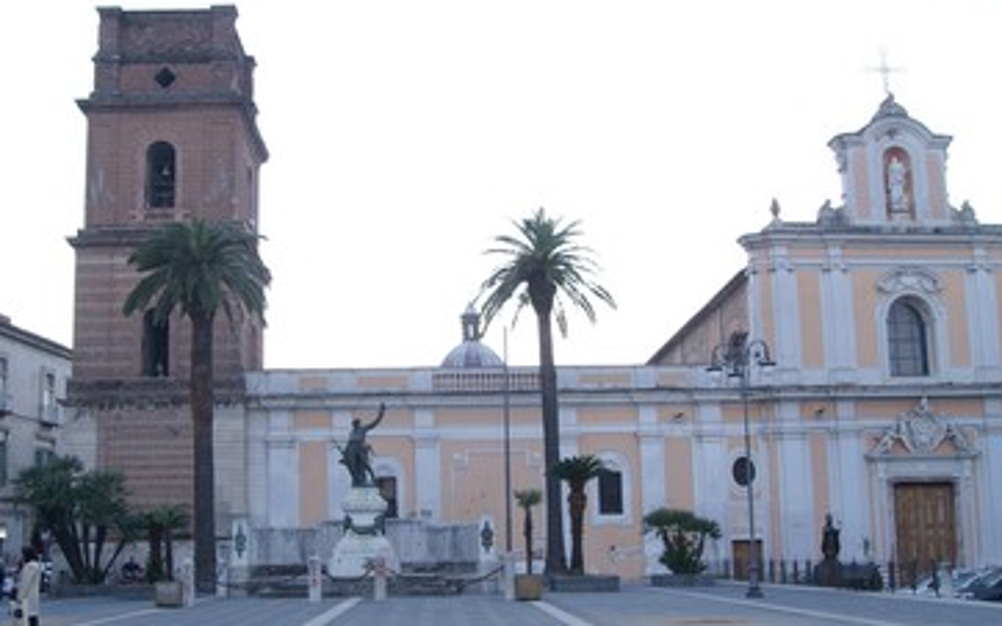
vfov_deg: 33.2
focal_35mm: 38
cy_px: 429
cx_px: 471
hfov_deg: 51.5
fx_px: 1037
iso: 100
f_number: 8
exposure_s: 1/4
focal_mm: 18
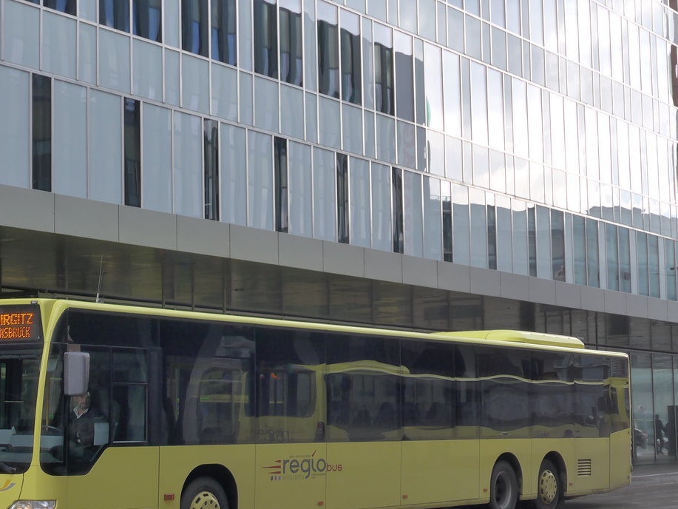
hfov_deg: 26.9
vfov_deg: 20.4
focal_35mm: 72
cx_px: 237
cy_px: 331
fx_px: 1410
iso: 160
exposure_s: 1/200
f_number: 3.4
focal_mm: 11.3
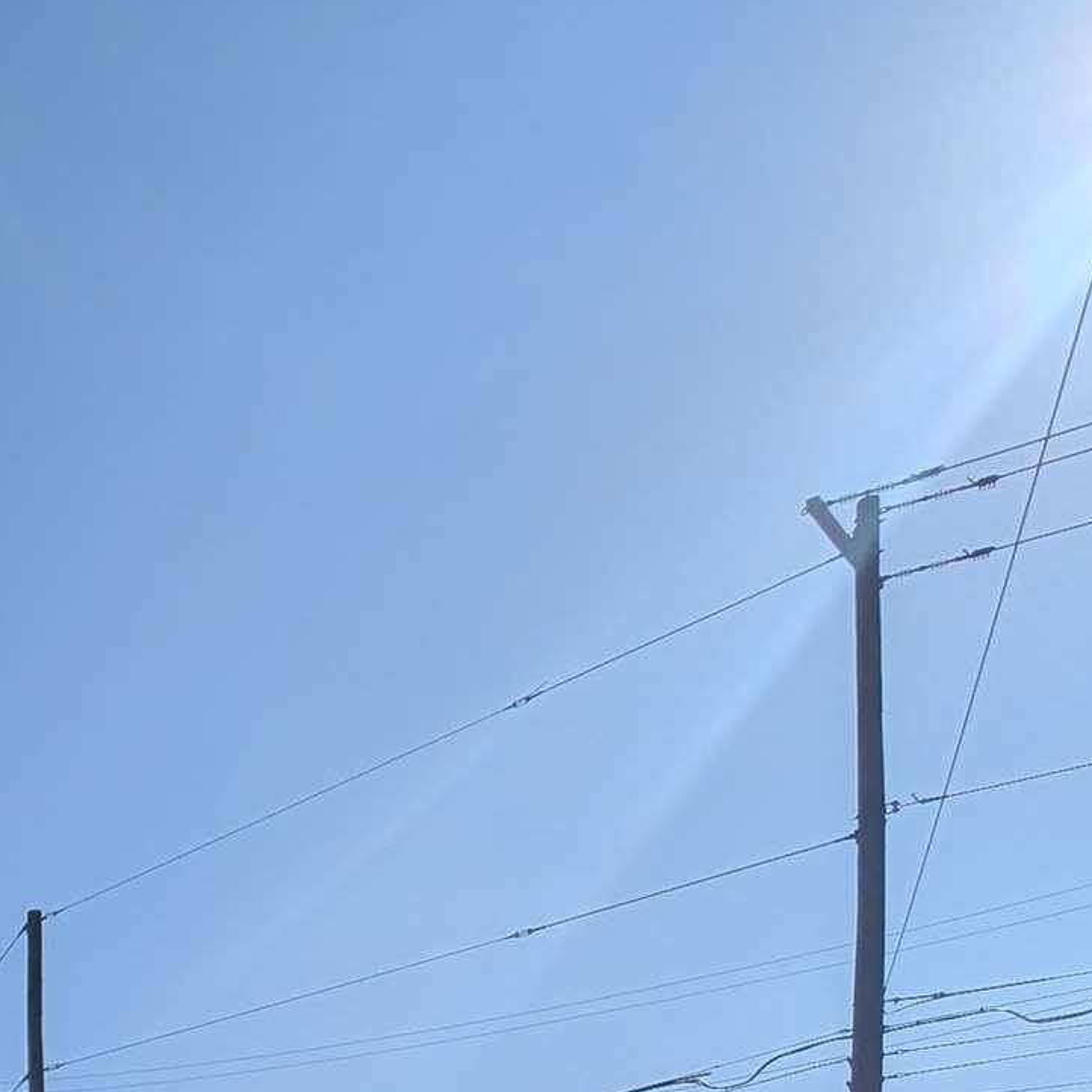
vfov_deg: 27.8
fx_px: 1606
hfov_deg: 30.6
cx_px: -278
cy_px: 1567
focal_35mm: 45
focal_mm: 2.23
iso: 42
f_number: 1.95
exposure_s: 1/6369
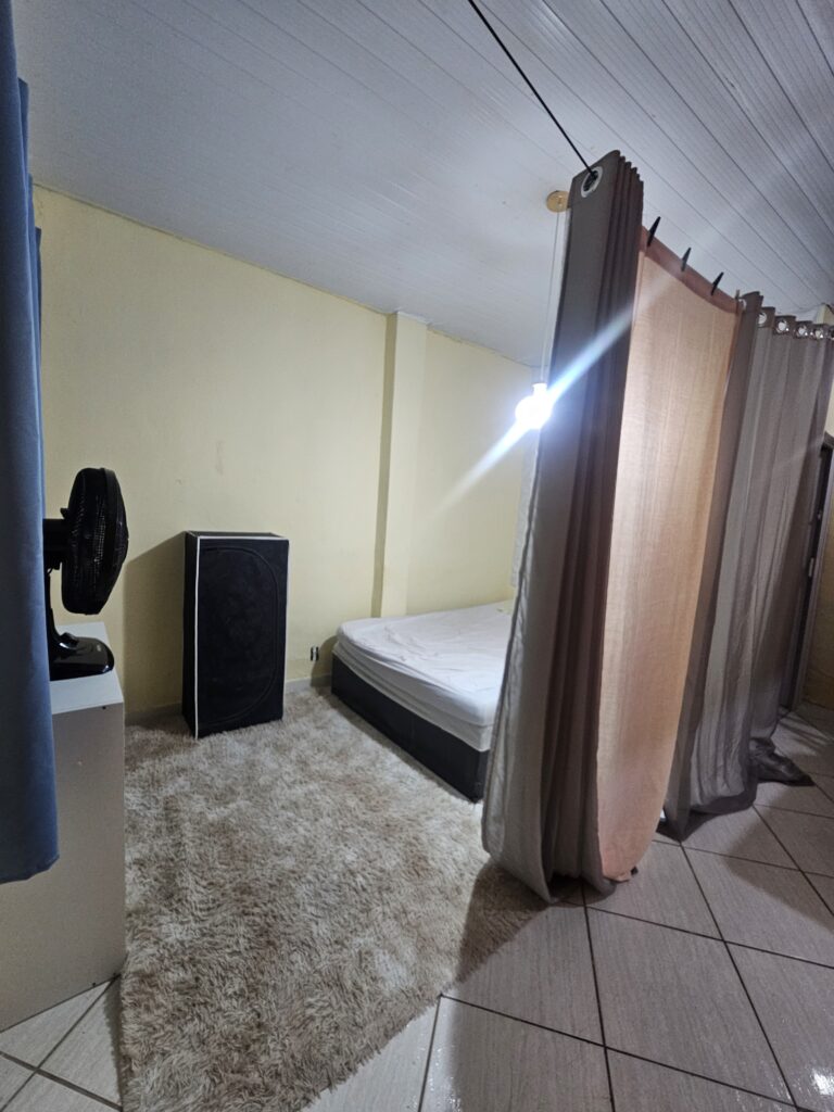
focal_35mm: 13
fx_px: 418
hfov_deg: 89.9
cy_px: 556
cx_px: 417
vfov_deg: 106.2
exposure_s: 1/30
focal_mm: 2.2
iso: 400
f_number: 2.2
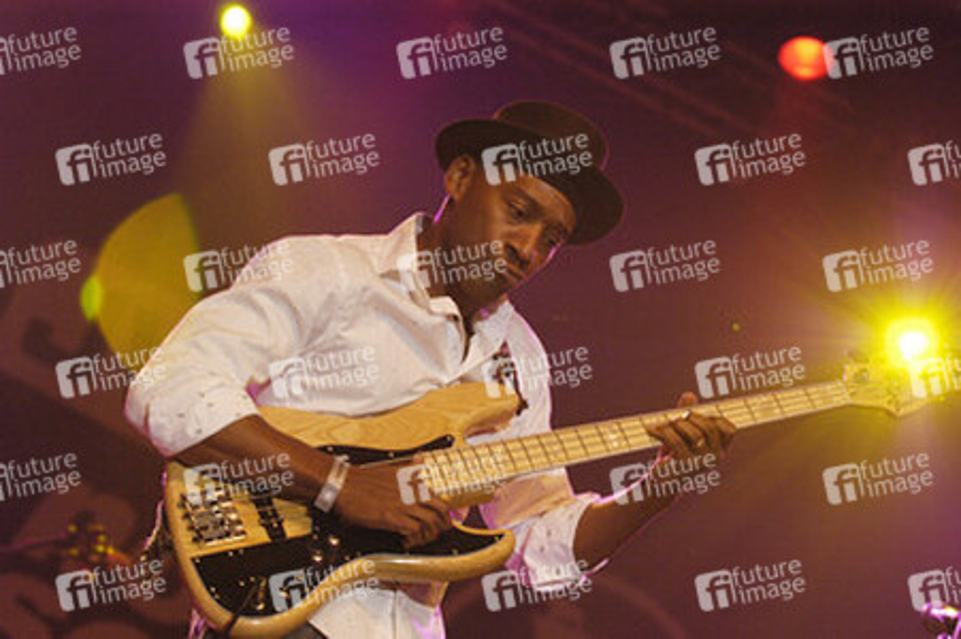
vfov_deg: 11.4
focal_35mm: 120
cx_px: 480
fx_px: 3201
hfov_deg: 17.1
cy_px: 320
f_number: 4
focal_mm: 80
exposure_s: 1/125
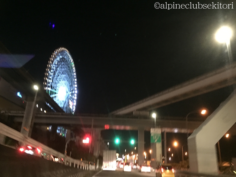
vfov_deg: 48.2
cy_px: 88
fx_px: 198
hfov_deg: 61.7
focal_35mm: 29
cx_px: 118
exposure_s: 1/15
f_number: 2.2
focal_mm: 4.15
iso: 800
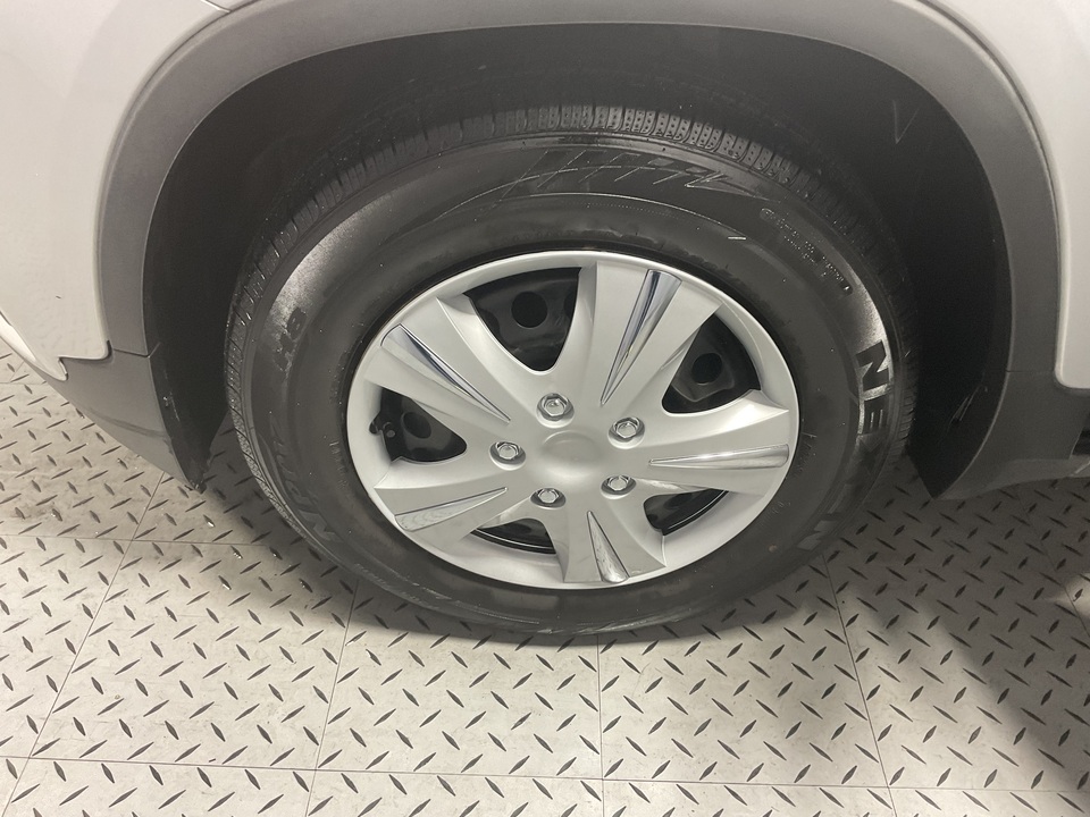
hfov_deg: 61.7
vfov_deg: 48.2
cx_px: 545
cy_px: 408
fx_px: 913
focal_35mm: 29
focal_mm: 3
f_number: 1.8
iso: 100
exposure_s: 1/60
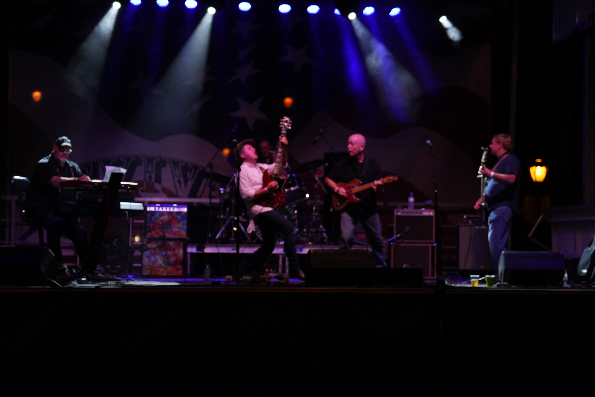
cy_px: 198
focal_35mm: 78
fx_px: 1289
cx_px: 298
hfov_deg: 26.0
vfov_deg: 17.5
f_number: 2.8
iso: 800
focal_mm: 78
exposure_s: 1/640
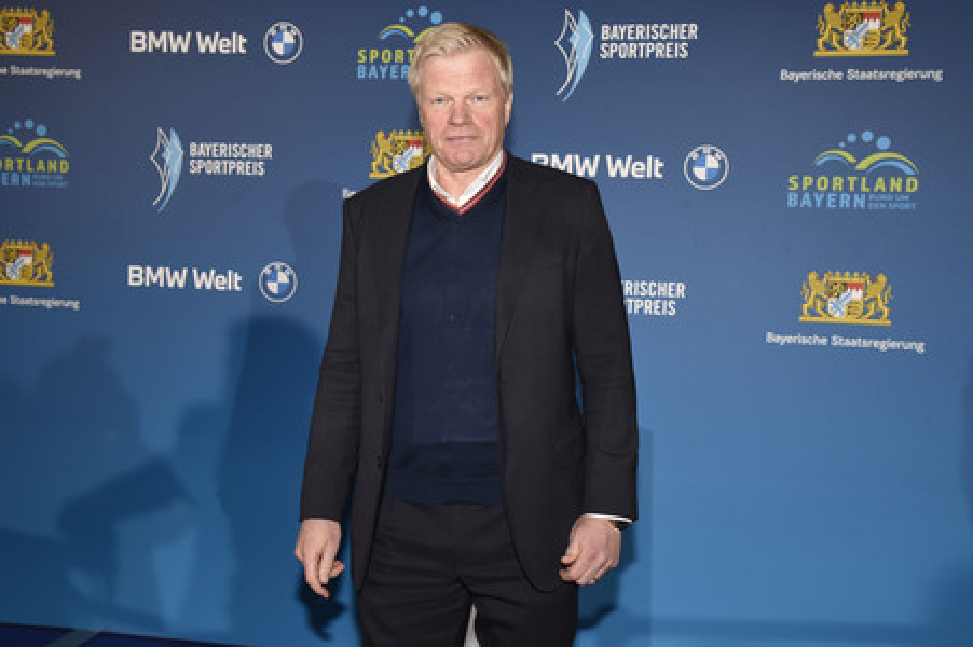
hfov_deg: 50.7
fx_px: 1026
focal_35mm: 38
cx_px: 486
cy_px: 324
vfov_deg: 35.0
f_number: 6.3
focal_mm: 38
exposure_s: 1/80
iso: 1600
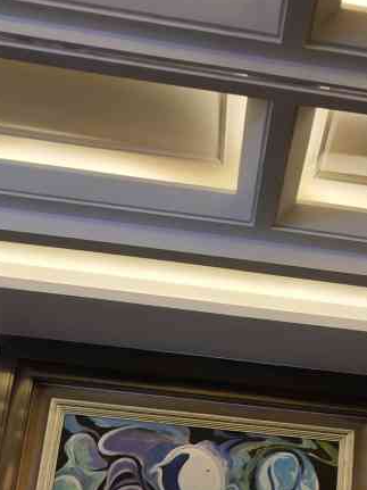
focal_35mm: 65
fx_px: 919
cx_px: 282
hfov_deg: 22.3
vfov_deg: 28.5
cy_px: 452
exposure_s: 1/50
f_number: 1.8
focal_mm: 3.95
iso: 138
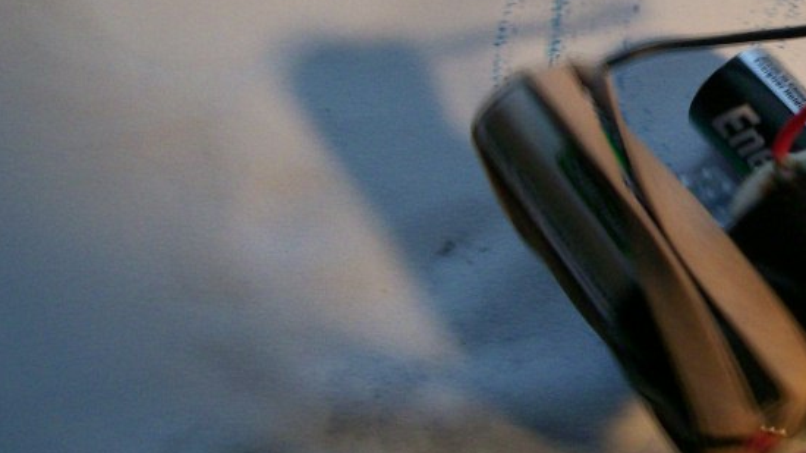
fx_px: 1560
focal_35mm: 73
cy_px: 40
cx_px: 724
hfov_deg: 27.9
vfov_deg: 16.3
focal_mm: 6
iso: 113
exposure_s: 1/32
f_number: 2.7
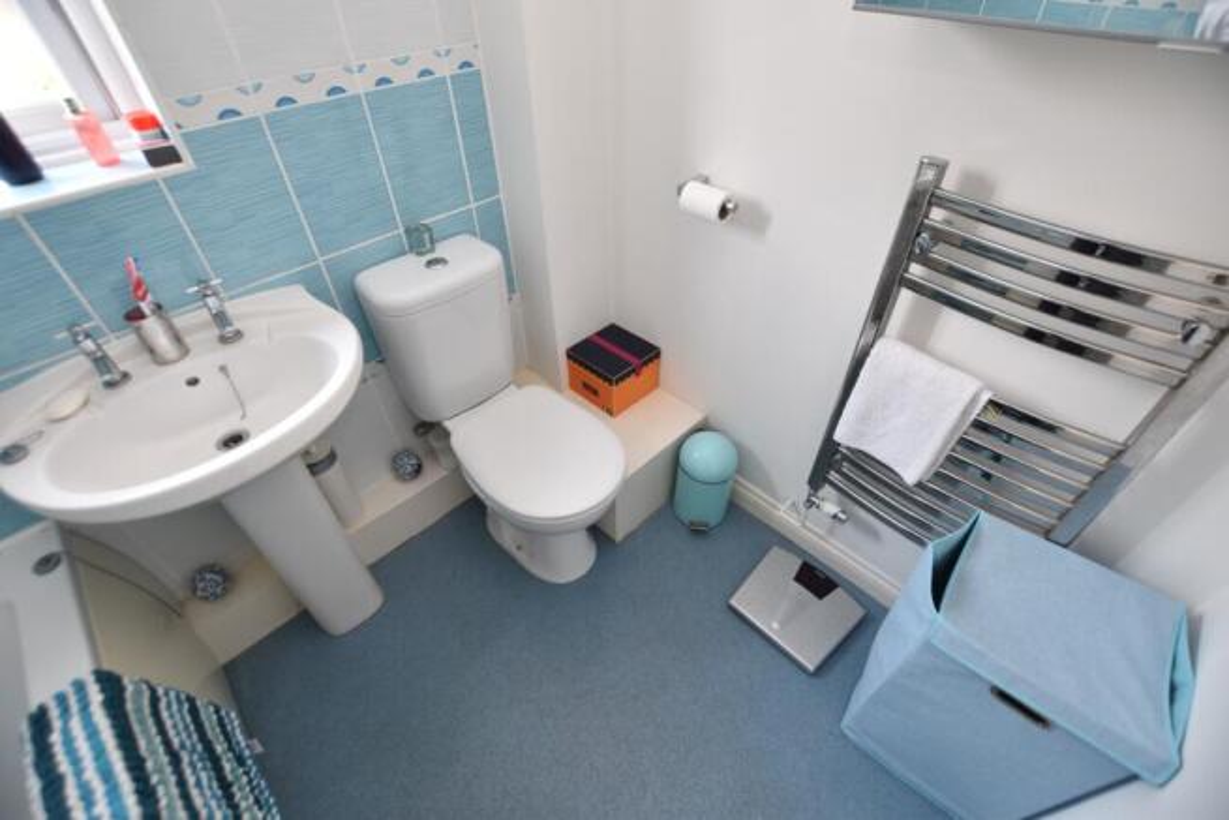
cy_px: 410
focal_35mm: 15
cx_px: 614
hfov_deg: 100.4
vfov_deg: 77.4
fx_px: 512
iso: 100
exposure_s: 1/30
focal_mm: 10
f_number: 3.5
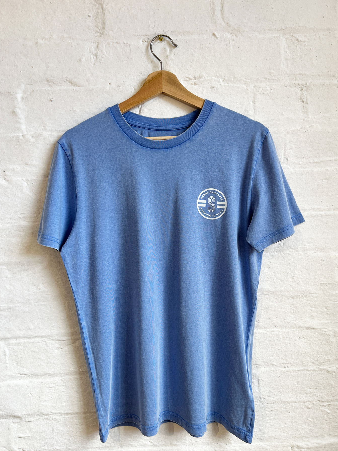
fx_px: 352
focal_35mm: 27
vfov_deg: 65.3
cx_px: 168
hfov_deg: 51.3
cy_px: 228
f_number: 1.5
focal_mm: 5.7
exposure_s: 1/121
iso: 40
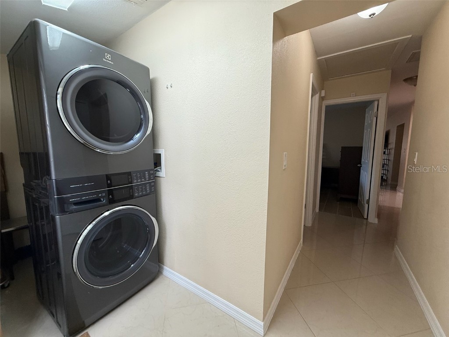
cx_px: 224
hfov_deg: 102.1
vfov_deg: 85.7
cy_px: 168
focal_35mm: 14
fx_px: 182
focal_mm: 2.22
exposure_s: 1/120
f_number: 2.2
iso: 125
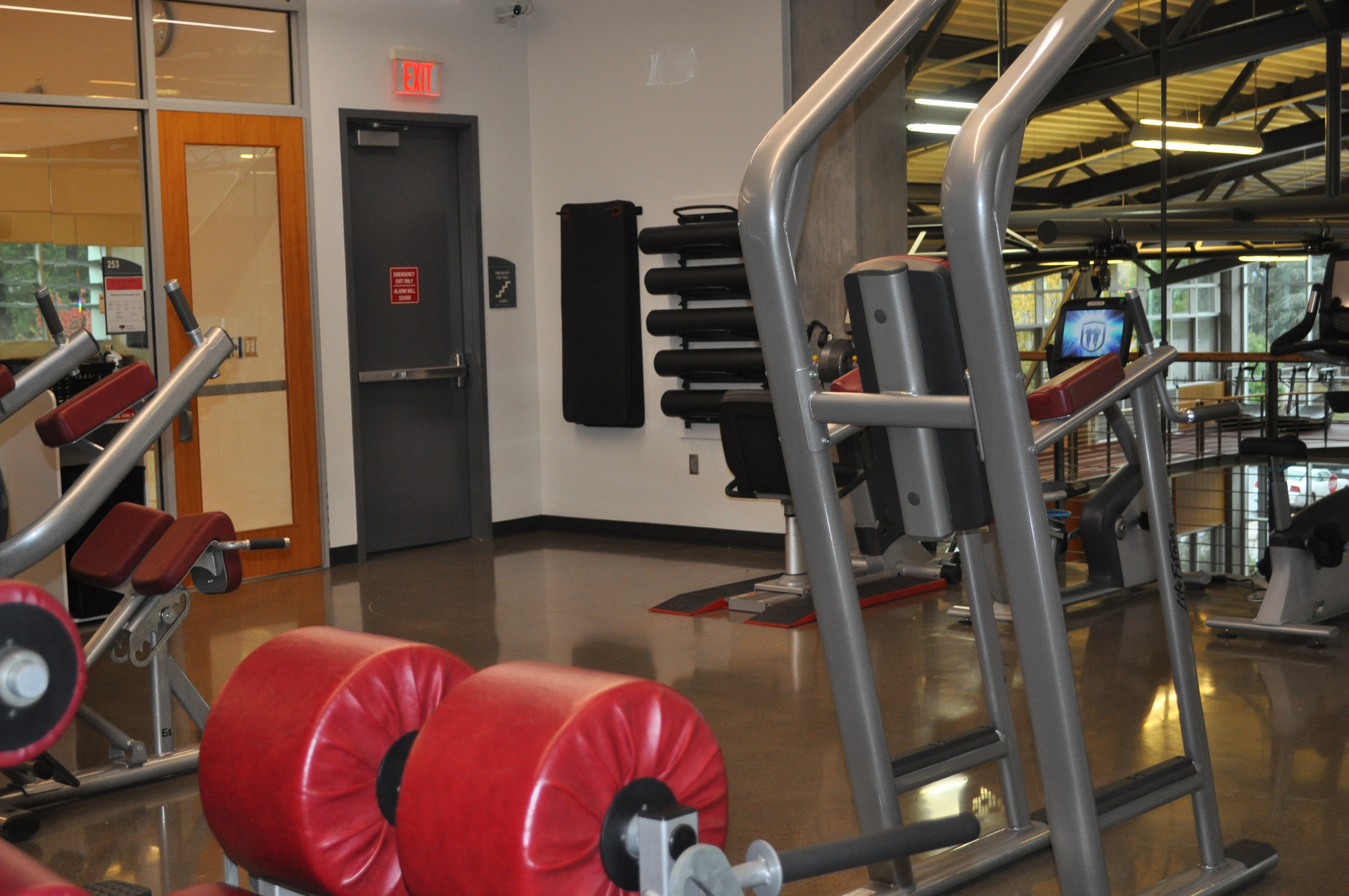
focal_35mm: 51
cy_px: 448
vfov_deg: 26.4
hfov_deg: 38.9
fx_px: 1909
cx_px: 674
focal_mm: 34
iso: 800
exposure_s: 1/60
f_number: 5
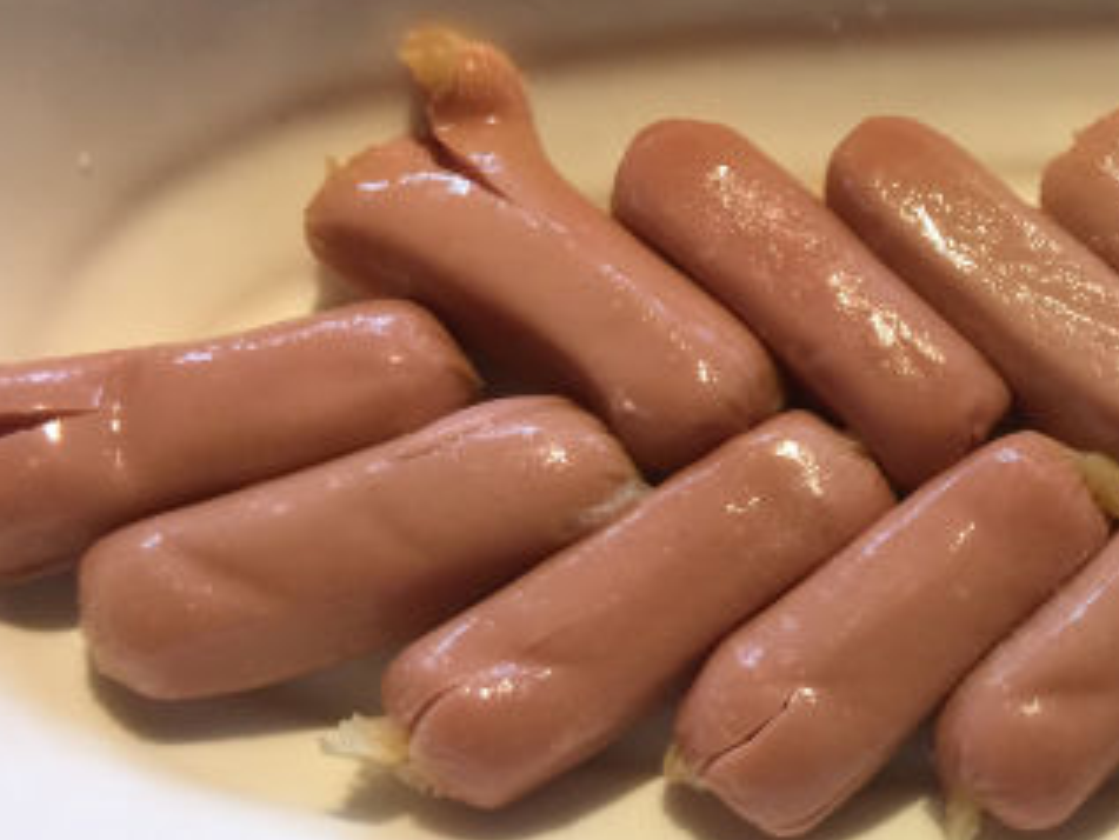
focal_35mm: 64
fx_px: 2070
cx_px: 1108
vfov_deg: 22.9
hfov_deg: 28.5
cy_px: 485
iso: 50
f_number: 2.2
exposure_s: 1/30
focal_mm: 4.15
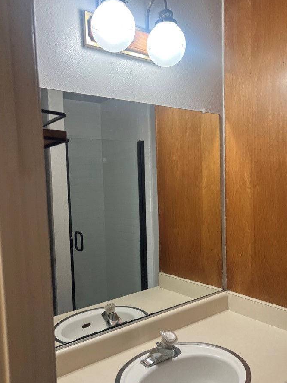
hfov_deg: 46.8
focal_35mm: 30
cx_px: 144
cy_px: 211
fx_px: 331
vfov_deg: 59.8
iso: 125
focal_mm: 5.7
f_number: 1.5
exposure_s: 1/120
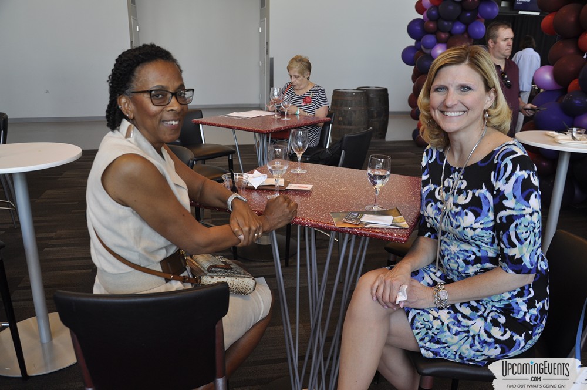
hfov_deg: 59.6
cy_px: 195
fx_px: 513
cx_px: 294
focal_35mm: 32
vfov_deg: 41.6
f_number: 5
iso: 400
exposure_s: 1/60
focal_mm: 21
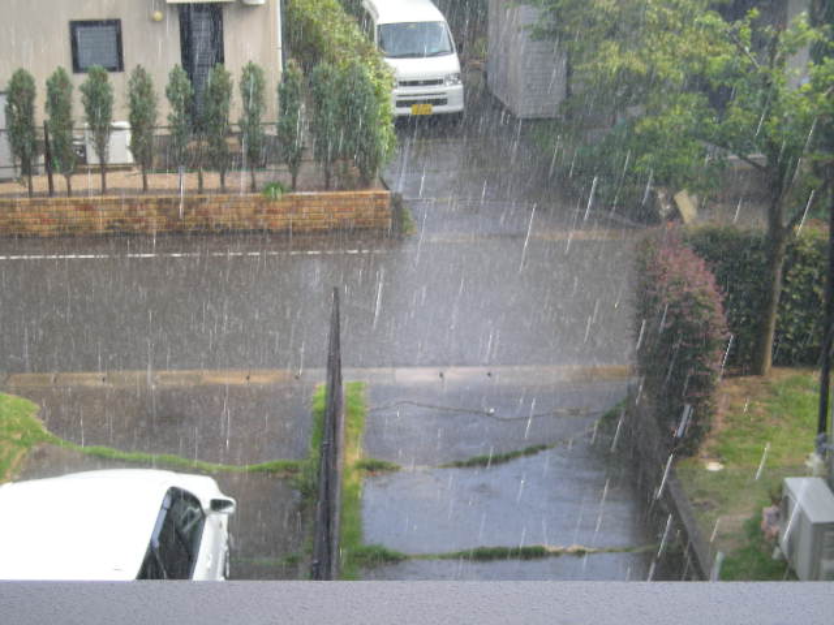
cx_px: 417
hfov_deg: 25.7
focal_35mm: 76
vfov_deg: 19.4
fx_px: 1831
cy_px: 312
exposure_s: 1/116
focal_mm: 12.3
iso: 50
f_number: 3.9
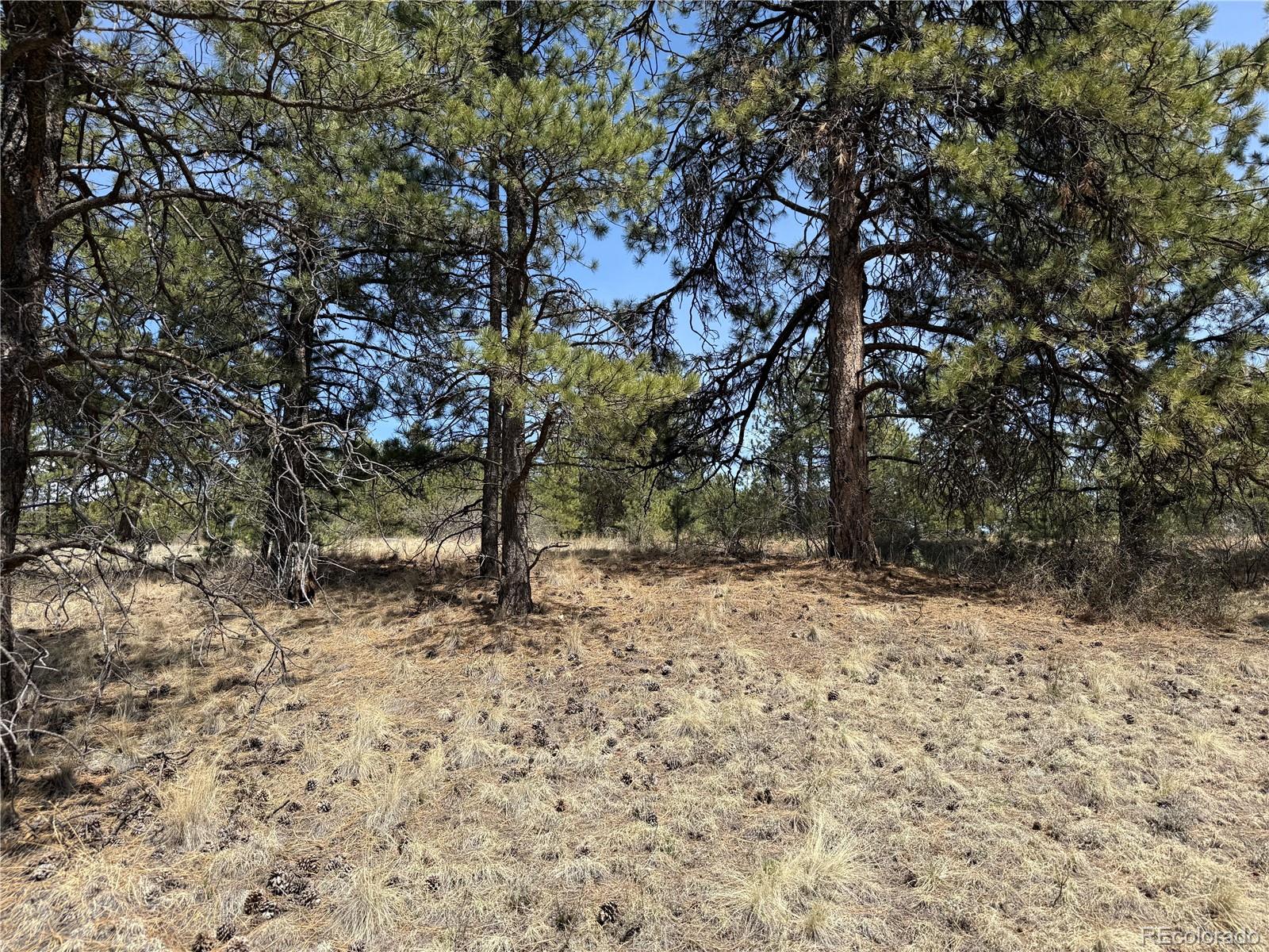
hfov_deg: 71.6
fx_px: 880
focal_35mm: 24
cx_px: 634
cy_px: 476
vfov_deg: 56.8
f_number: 1.78
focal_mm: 6.76
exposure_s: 1/2370
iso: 80
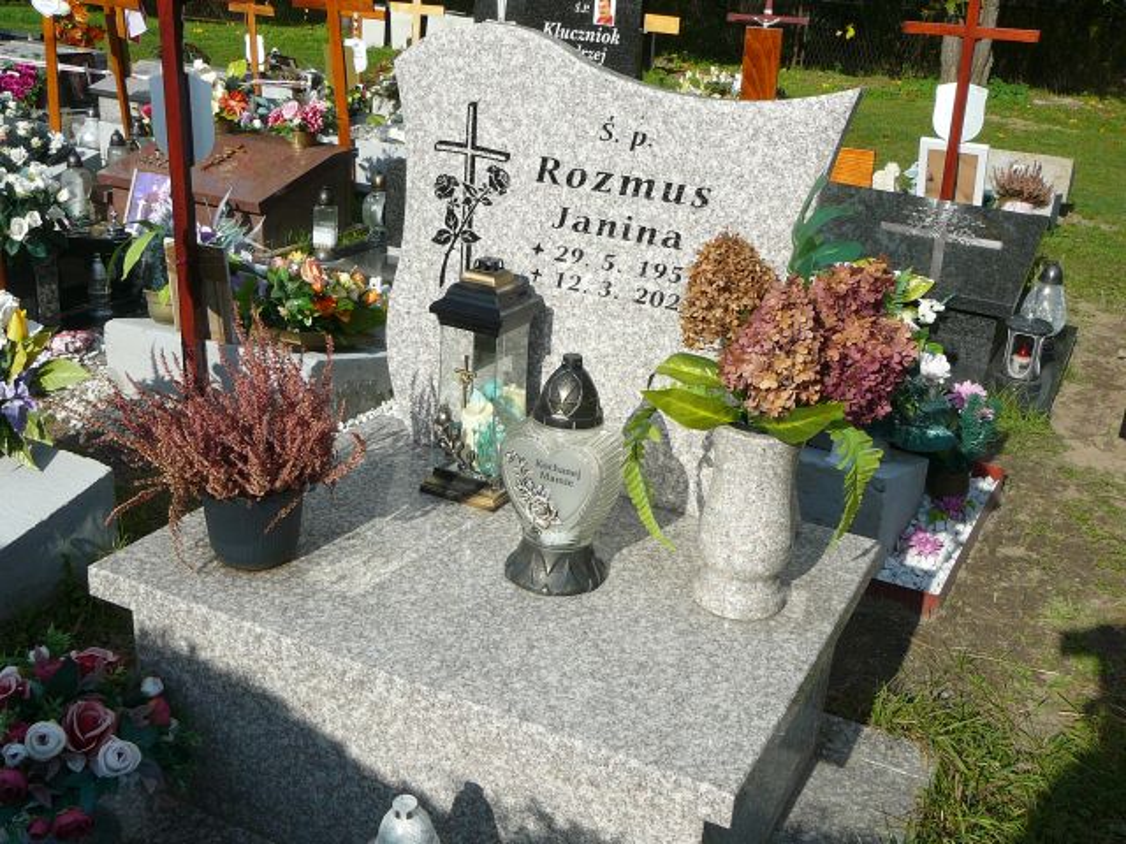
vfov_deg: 37.7
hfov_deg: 49.0
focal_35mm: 38
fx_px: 1236
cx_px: 563
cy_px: 422
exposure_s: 1/500
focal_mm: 5.6
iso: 80
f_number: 5
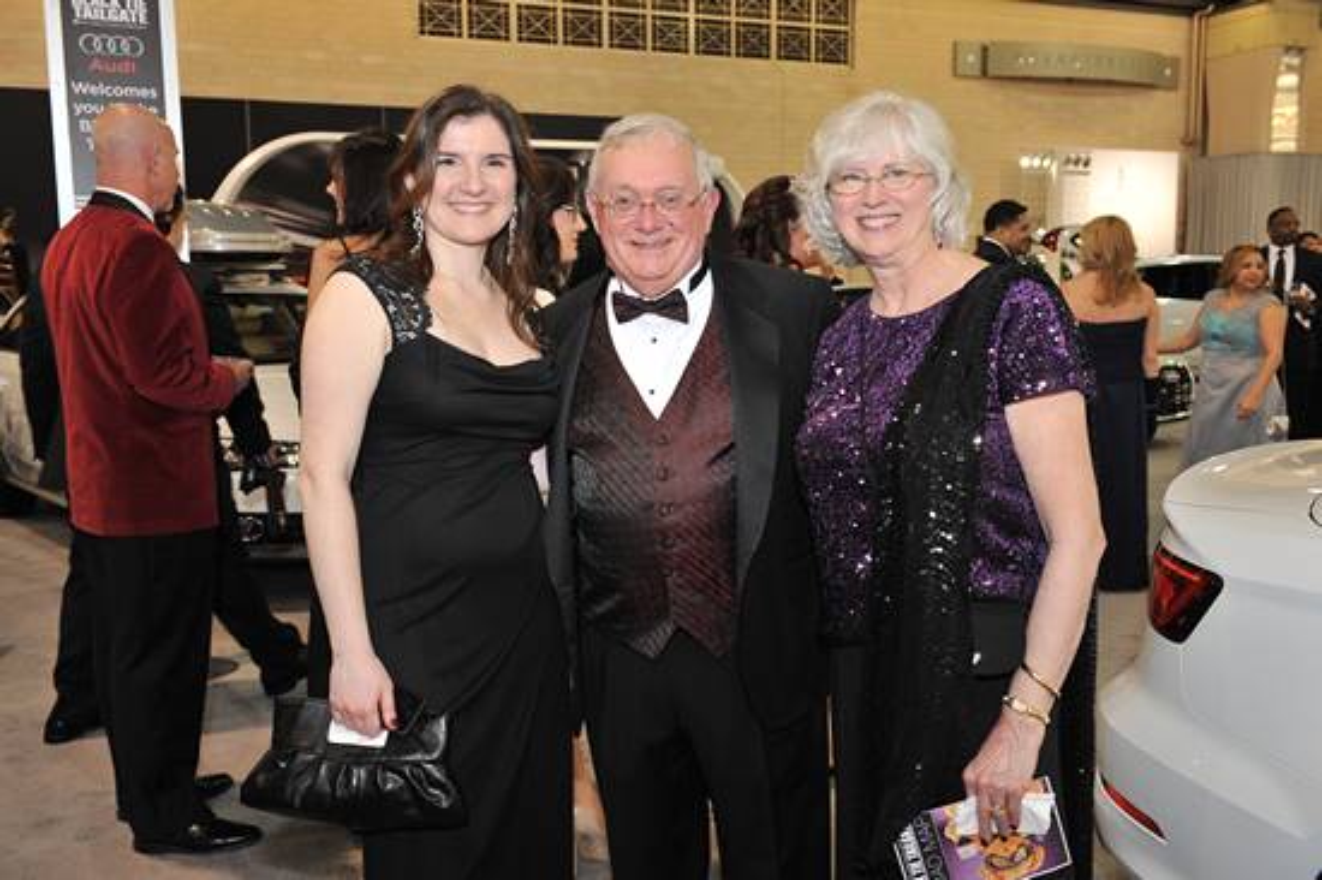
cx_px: 661
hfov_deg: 55.8
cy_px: 440
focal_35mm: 34
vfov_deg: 38.8
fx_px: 1248
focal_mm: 34
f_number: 5.6
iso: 1250
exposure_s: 1/100
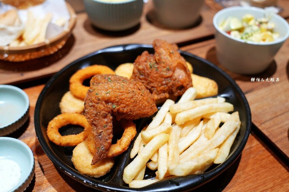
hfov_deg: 48.5
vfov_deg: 33.4
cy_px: 96
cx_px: 144
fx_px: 321
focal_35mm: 40
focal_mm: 40
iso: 320
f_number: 4
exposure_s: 1/40
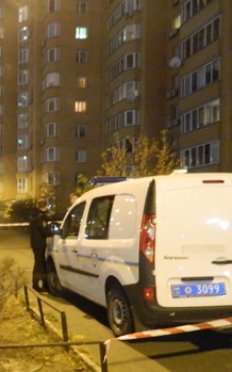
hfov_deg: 27.7
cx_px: -13
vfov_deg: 45.9
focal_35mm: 43
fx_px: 435
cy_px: 225
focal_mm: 4.5
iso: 720
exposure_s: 1
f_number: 3.1
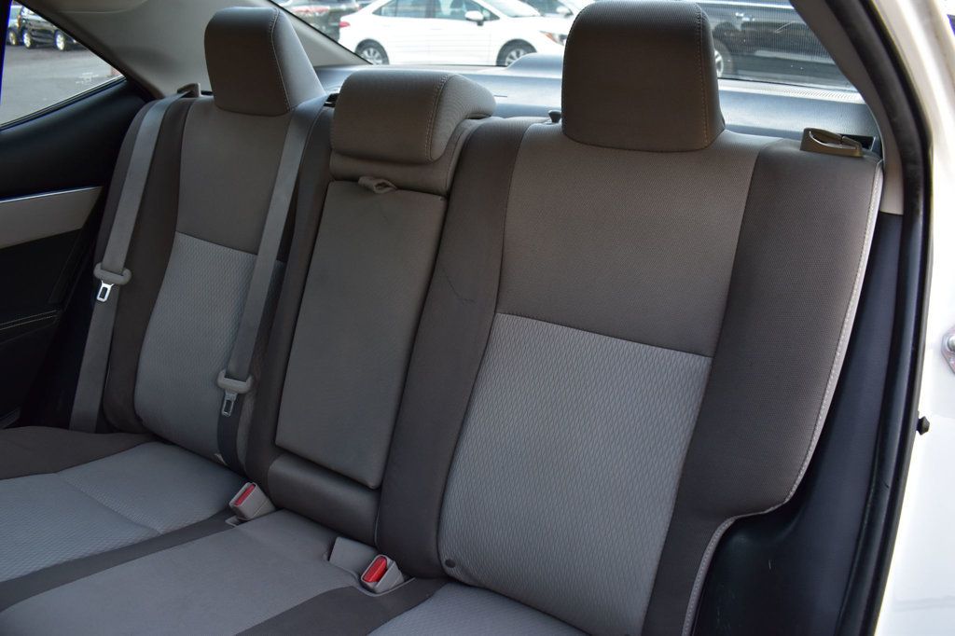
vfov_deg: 47.9
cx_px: 478
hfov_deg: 67.4
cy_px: 318
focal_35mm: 27
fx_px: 716
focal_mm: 18
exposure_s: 1/15
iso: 640
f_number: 6.3
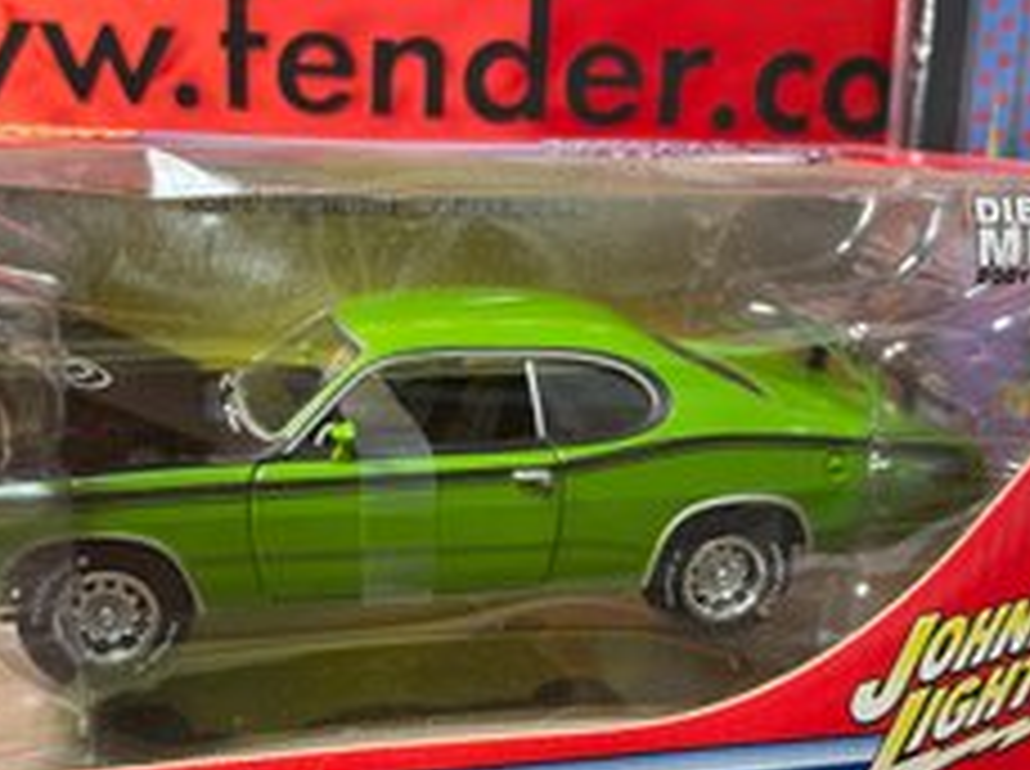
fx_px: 1159
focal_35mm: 39
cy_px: 502
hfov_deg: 47.8
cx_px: 448
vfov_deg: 36.4
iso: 160
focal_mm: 4.2
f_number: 1.6
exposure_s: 1/60
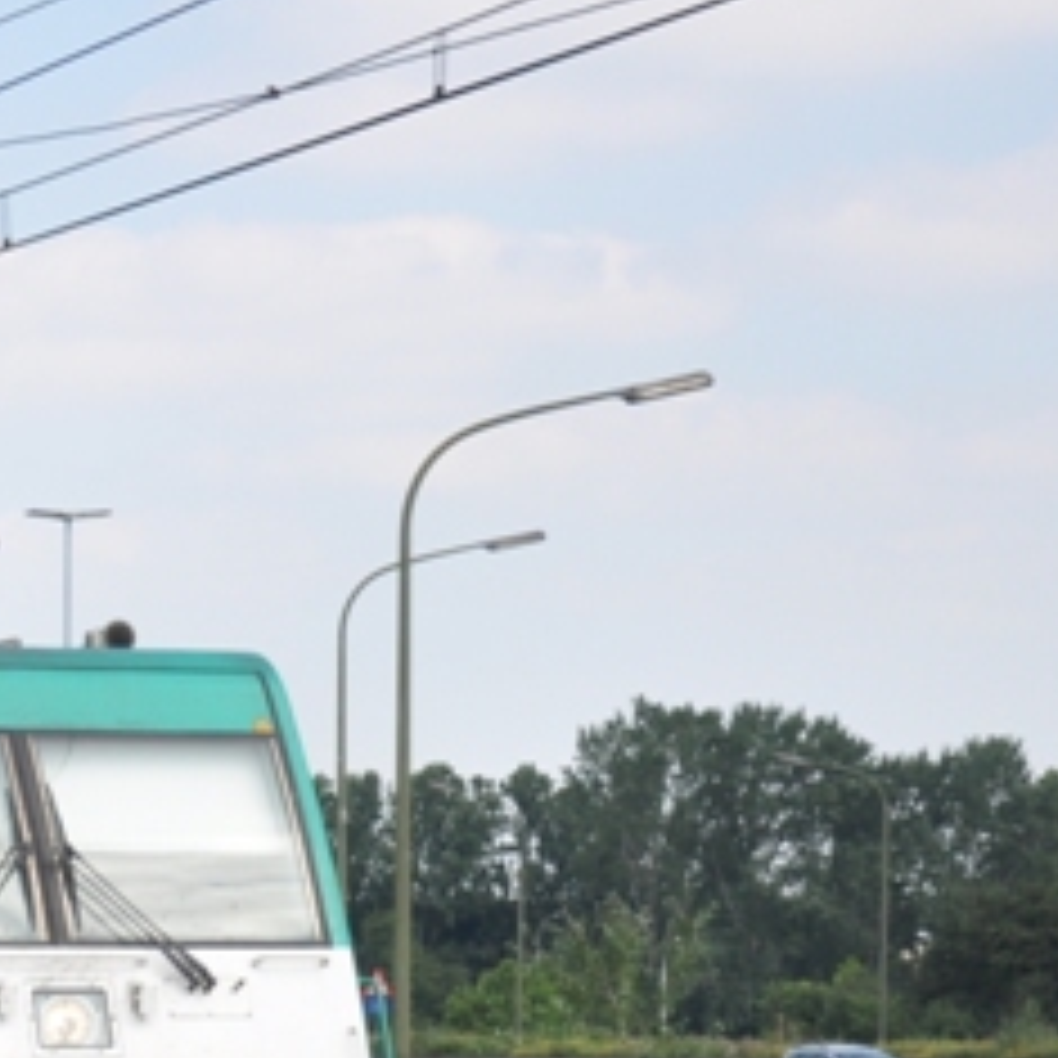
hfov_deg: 11.1
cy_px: 993
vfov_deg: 11.4
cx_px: -495
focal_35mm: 151
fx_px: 5237
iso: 400
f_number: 4.5
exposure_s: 1/1000
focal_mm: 35
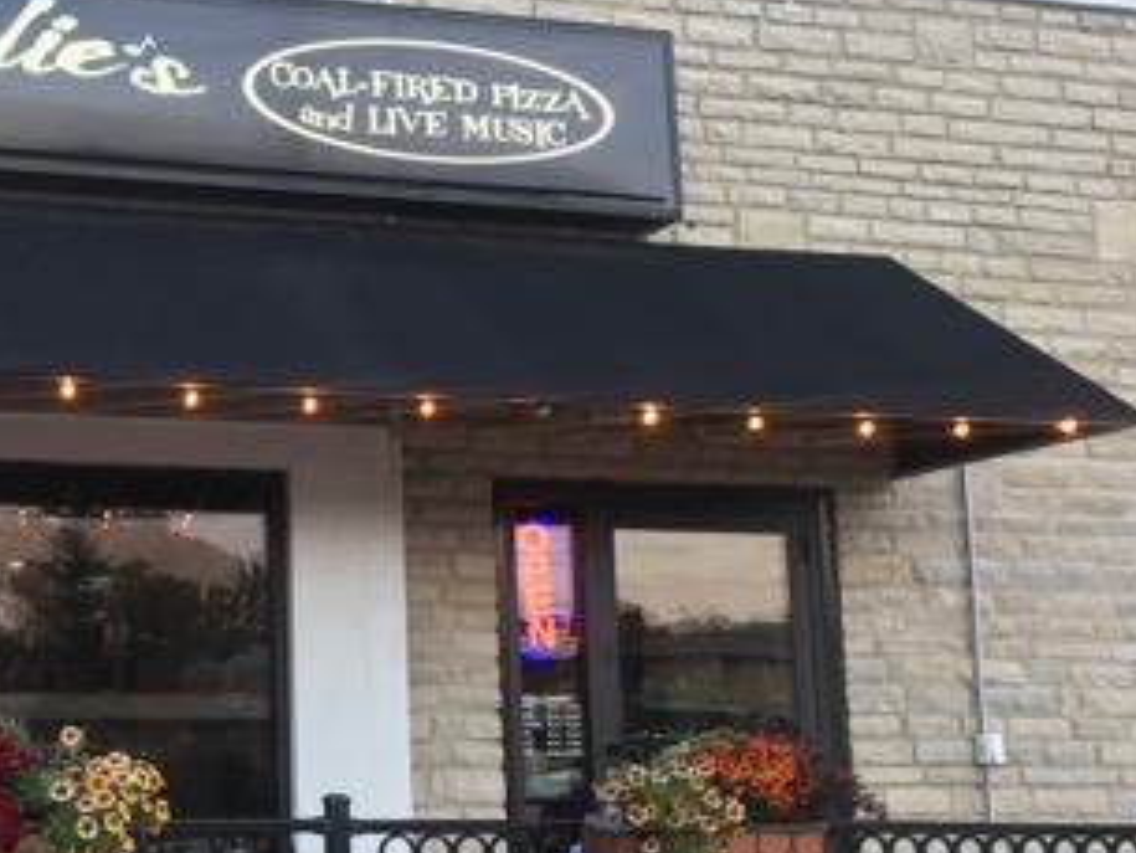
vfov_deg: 26.6
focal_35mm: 55
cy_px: 484
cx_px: 63
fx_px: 1806
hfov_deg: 32.7
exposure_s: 1/40
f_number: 1.8
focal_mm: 3.99
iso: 25
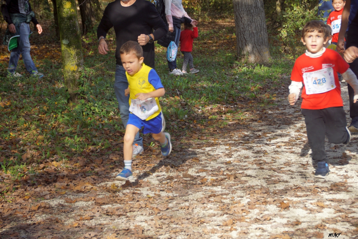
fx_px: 1120
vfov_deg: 12.2
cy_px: 120
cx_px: 179
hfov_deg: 18.2
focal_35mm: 112
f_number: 5.6
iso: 160
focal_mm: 75
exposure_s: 1/320
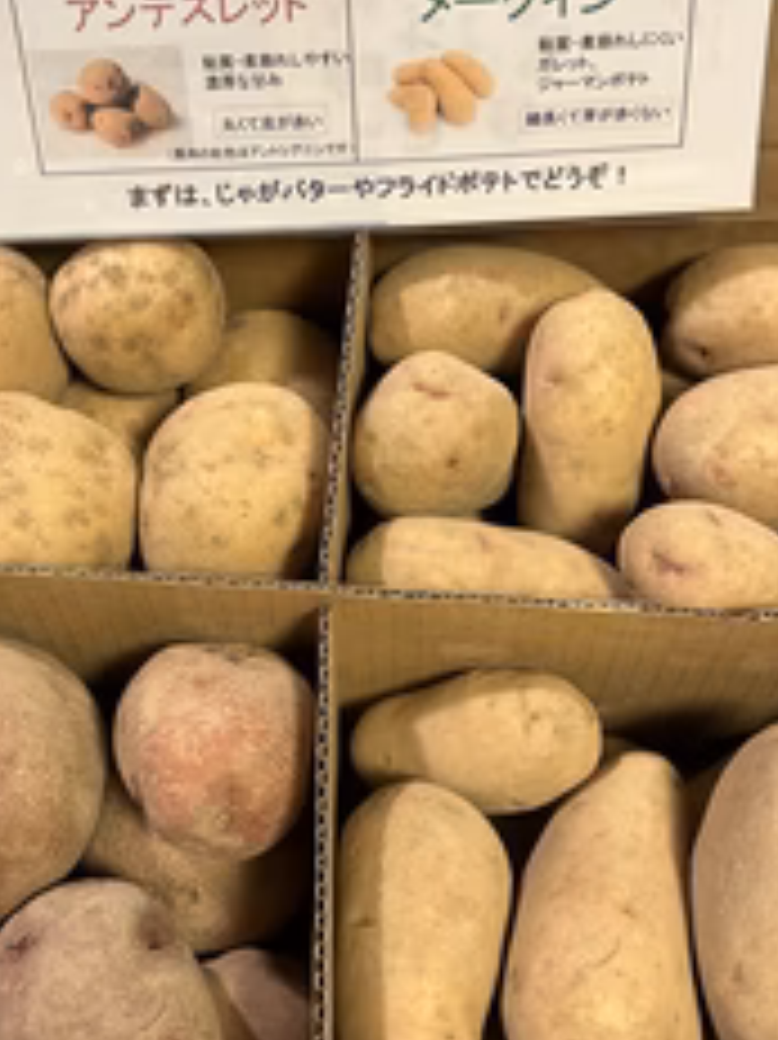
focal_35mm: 45
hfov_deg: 32.1
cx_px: 328
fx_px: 1350
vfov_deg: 42.1
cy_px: 482
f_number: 1.5
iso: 125
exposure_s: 1/50
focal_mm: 5.7
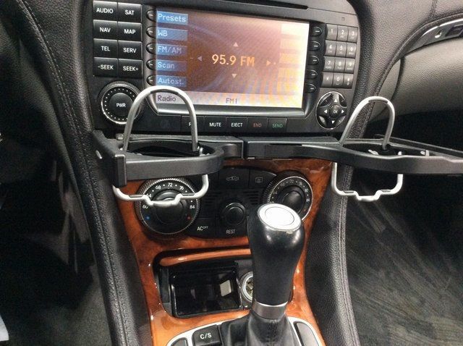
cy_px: 173
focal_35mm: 32
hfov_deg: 56.9
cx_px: 232
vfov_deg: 44.1
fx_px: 427
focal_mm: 3.3
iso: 320
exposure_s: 1/15
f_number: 2.4
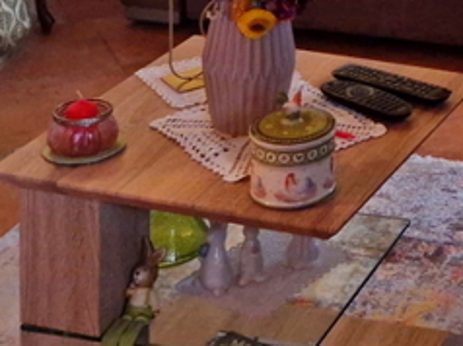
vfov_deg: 11.4
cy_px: -358
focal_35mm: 116
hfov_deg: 15.8
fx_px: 1550
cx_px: 658
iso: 800
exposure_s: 1/100
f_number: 1.8
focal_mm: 5.4
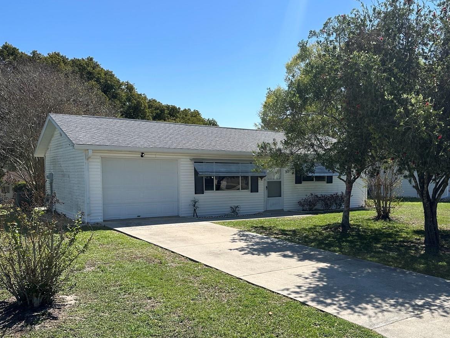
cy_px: 201
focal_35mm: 33
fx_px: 429
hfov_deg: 55.0
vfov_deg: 42.8
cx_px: 268
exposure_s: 1/4348
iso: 80
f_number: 1.78
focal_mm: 6.86
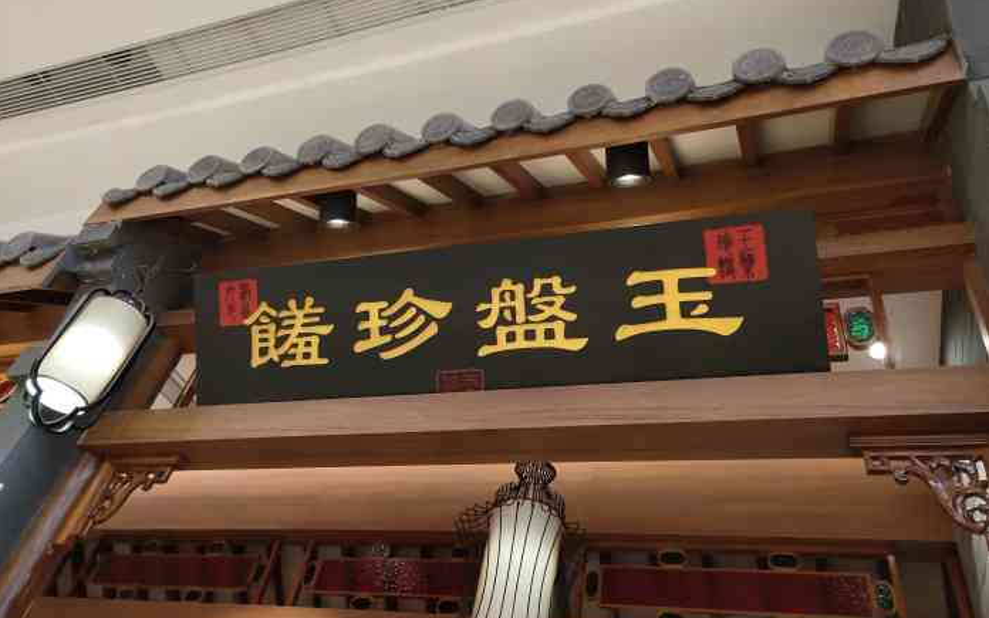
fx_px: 863
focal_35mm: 32
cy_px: 254
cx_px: 494
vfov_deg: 39.3
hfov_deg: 59.7
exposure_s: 1/50
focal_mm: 4.35
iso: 404
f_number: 1.8
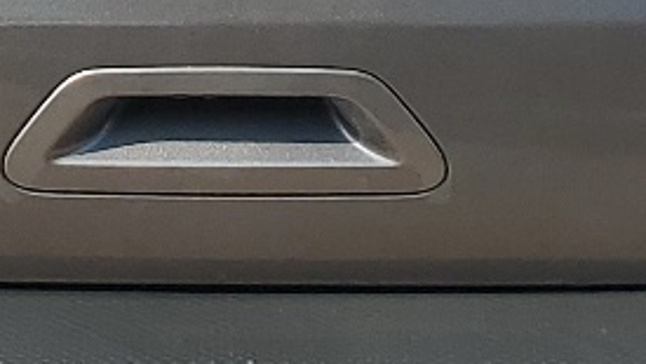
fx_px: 2828
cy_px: -251
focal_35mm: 165
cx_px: 270
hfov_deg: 13.0
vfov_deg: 7.2
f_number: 1.5
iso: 50
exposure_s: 1/2000
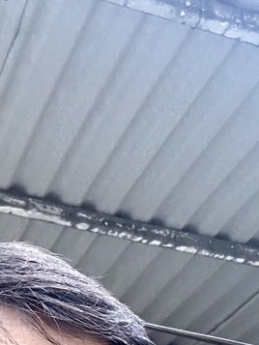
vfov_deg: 21.0
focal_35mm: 86
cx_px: 55
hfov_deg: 17.1
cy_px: 429
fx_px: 857
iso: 160
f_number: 1.9
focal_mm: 2.69
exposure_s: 1/60
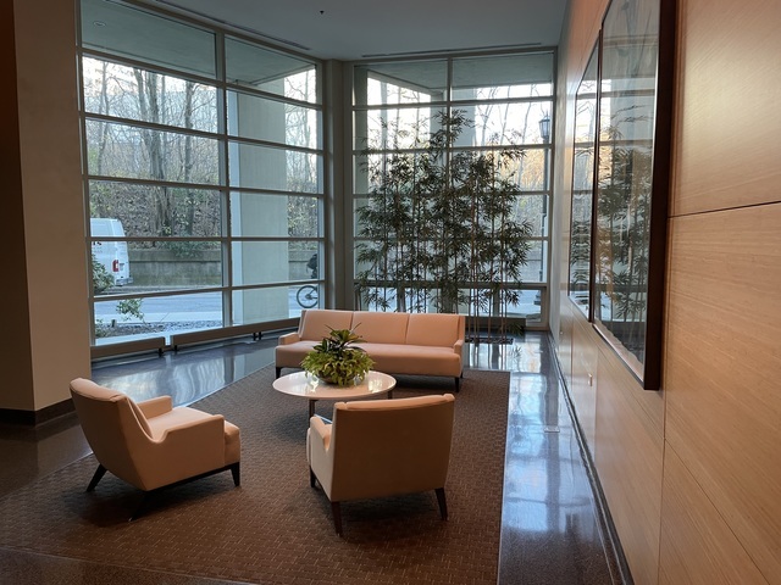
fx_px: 587
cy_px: 292
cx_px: 390
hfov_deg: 67.3
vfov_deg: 53.1
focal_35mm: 26
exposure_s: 1/60
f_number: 1.6
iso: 100
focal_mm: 4.2
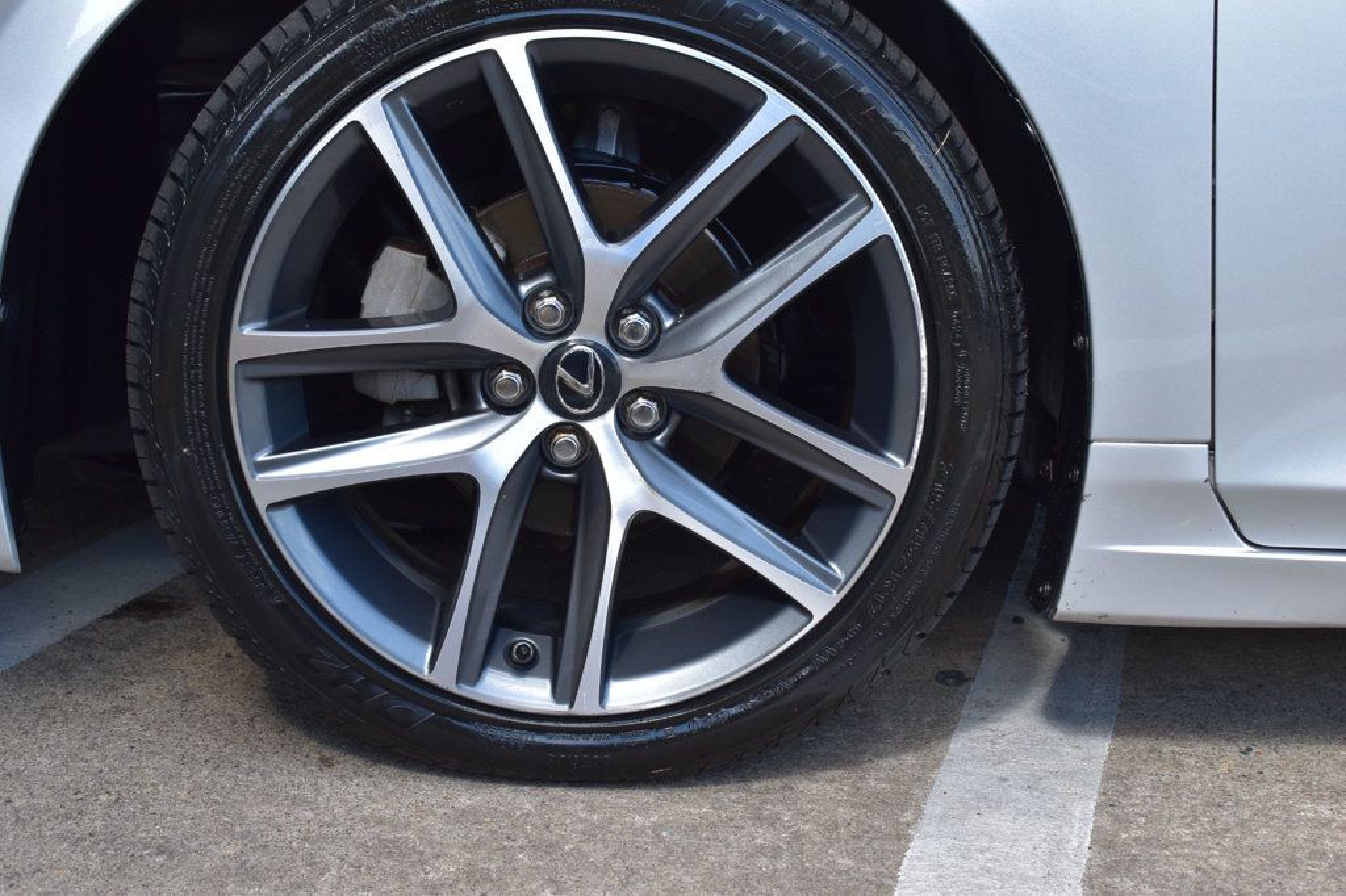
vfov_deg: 23.8
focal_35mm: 57
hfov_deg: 35.1
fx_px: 2130
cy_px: 448
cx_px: 673
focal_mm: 38
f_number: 10
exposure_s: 1/200
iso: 400
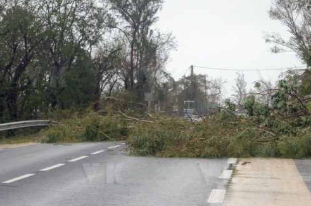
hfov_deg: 12.0
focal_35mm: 171
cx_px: 219
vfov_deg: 8.0
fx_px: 1474
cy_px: 96
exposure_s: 1/640
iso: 1000
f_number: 11
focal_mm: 70
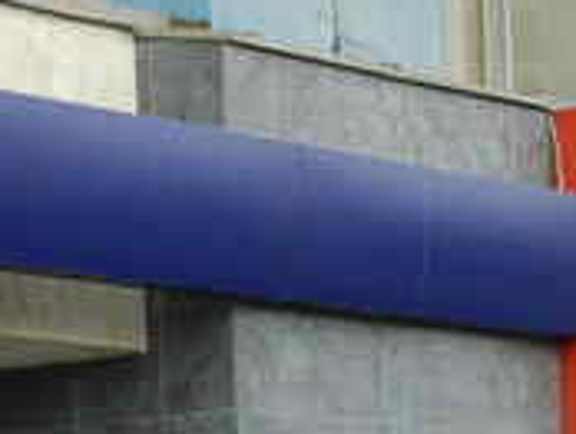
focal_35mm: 230
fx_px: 3840
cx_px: -46
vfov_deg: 6.4
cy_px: 497
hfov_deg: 8.5
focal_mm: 31
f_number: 6.3
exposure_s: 1/160
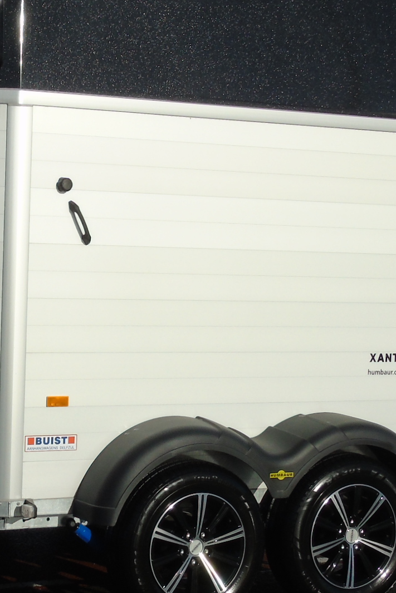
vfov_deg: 23.6
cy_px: 336
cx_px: 13
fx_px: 1418
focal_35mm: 86
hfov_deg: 15.6
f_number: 5
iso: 80
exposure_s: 1/1000
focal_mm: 6.1
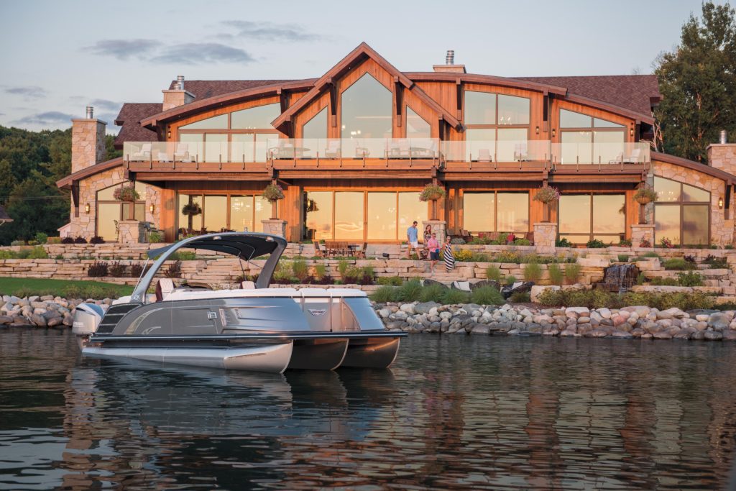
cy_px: 246
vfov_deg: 22.6
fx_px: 1227
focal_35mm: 60
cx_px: 368
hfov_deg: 33.4
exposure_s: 1/160
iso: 400
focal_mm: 60
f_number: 4
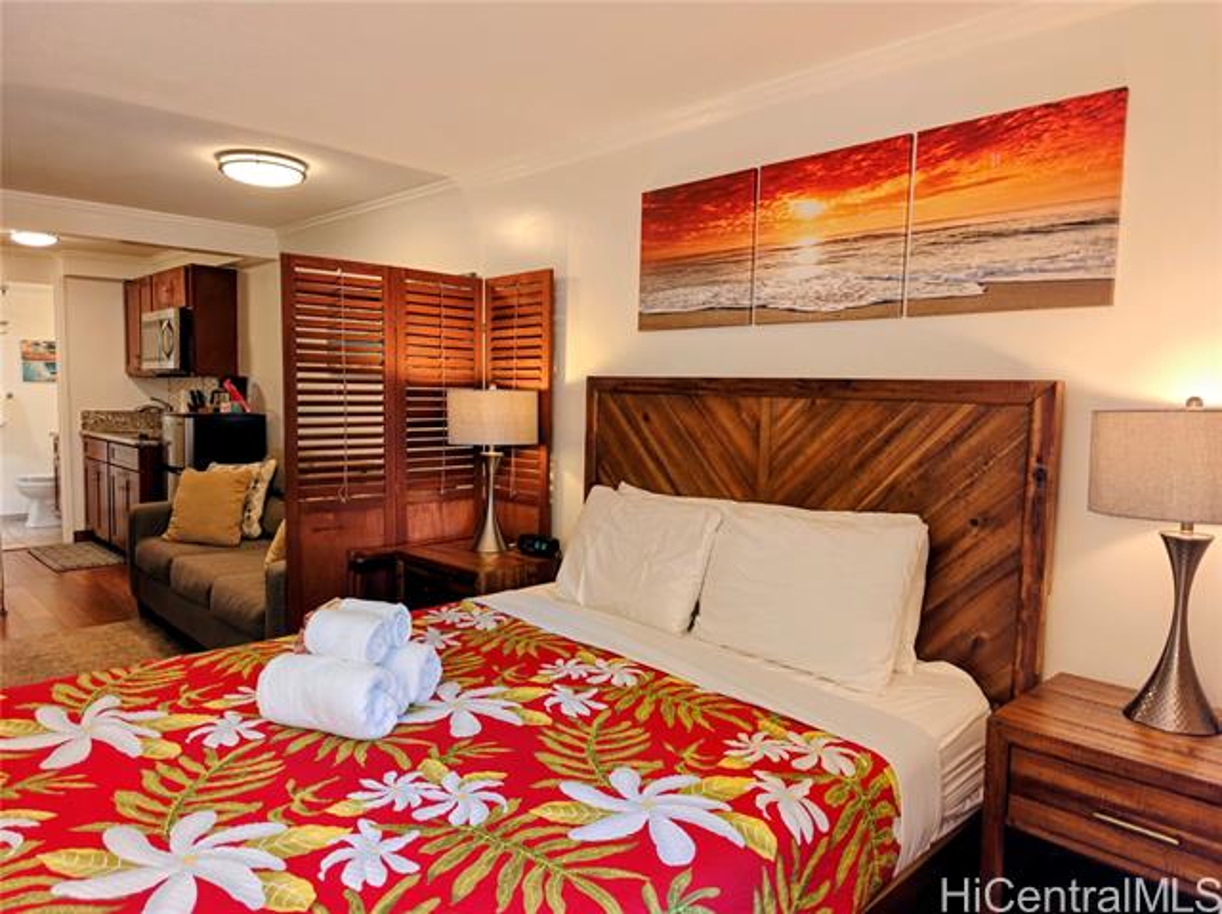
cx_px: 611
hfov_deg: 74.0
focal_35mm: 23
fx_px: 811
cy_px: 457
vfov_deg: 58.8
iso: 160
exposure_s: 1/120
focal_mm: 6.06
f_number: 1.6
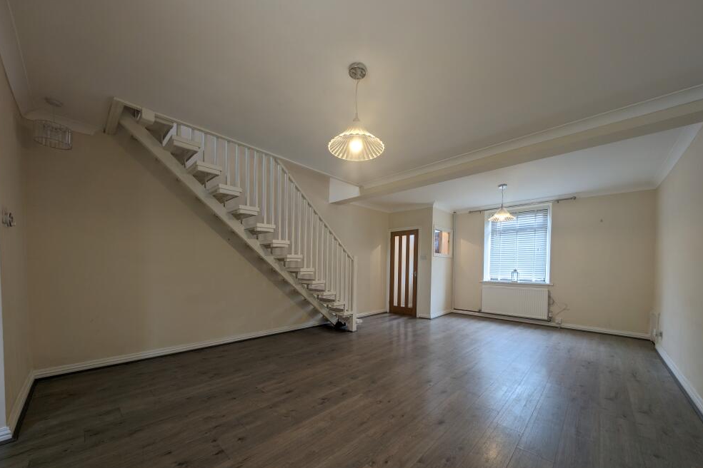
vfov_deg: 84.7
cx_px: 359
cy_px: 274
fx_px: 254
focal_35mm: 13
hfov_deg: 108.3
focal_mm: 2.23
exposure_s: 1/33.3
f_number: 1.95
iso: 45
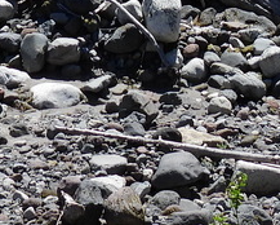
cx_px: 119
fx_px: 2621
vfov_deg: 4.8
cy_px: -296
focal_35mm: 316
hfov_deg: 6.1
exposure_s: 1/1000
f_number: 3.5
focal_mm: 9.8
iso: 100
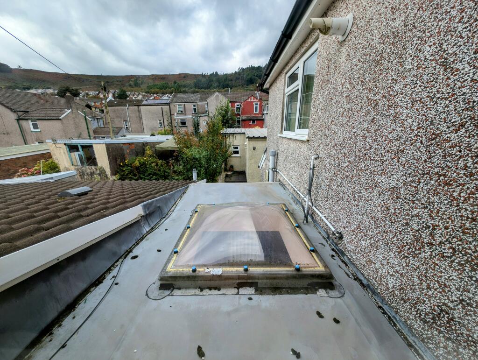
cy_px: 180
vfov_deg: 94.6
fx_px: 166
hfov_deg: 110.5
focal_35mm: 12
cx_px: 239
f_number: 1.95
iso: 38
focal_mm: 2.23
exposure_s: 1/322
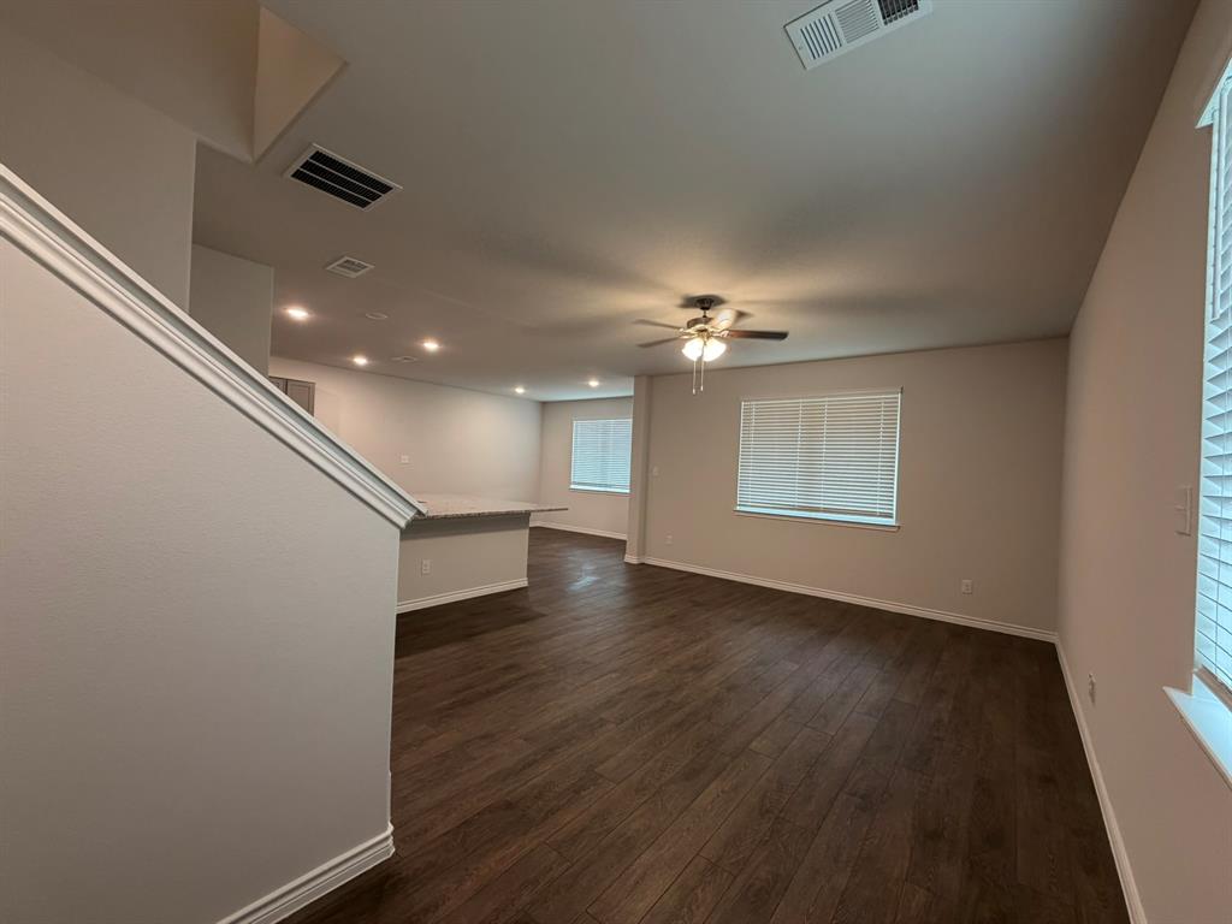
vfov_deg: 85.7
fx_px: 498
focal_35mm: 14
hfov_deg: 102.1
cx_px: 616
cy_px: 462
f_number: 2.2
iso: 250
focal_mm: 2.22
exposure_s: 1/60
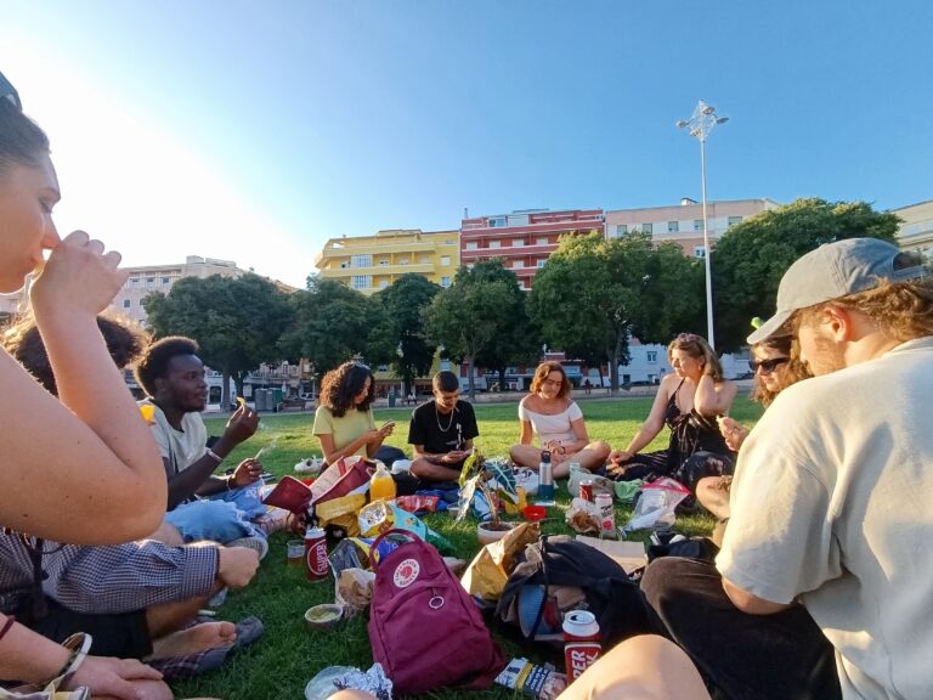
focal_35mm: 16
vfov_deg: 78.1
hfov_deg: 94.5
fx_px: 431
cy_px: 350
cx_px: 466
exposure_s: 1/419
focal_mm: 1.65
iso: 50
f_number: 2.2
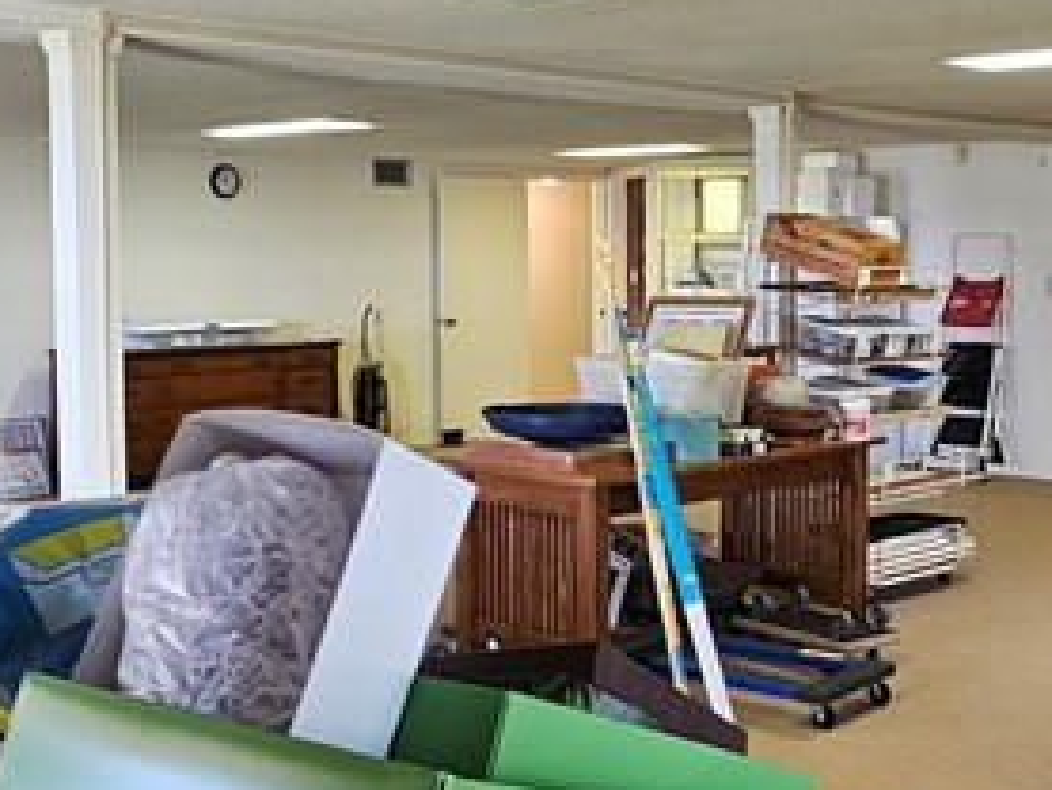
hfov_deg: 39.5
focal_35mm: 48
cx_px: 627
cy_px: 349
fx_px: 1459
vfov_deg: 30.3
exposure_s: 1/60
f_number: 2.2
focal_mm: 2.2
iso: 250
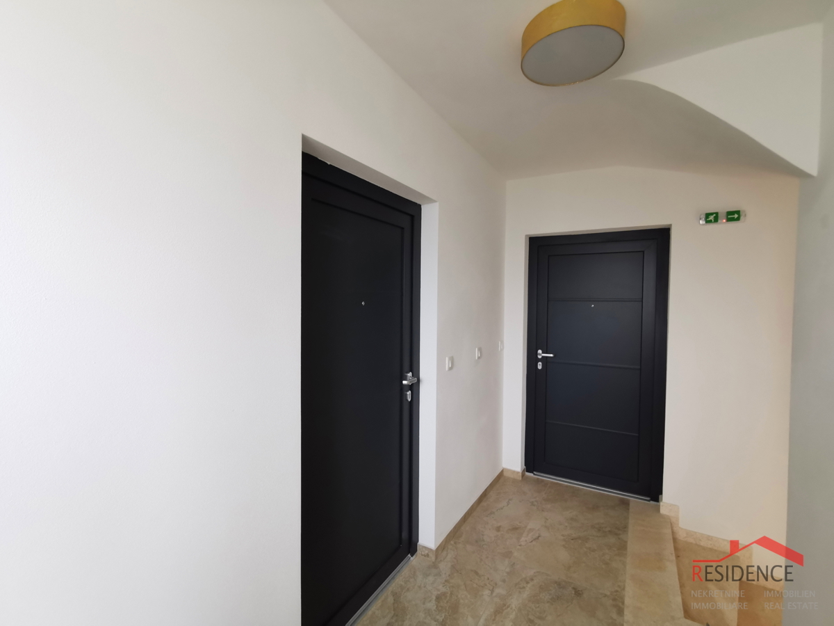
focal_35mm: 16
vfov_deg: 78.1
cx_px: 417
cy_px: 313
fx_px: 385
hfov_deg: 94.5
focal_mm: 2.35
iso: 160
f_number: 2.2
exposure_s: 1/30
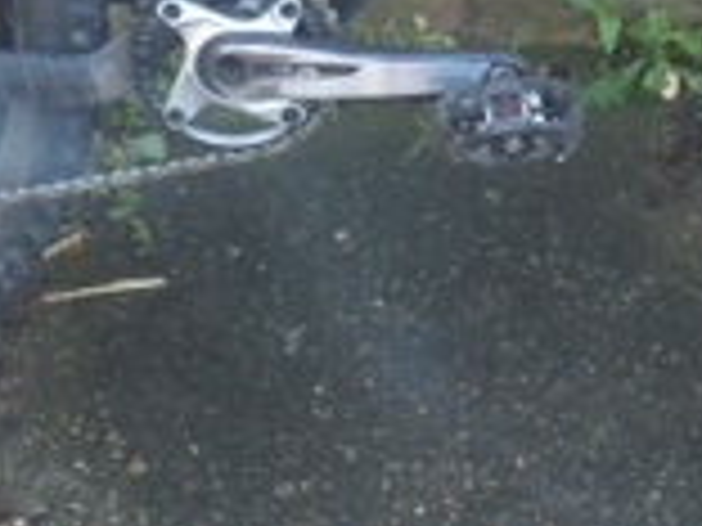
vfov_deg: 11.5
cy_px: -270
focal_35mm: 123
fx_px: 2494
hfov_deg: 16.0
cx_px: 342
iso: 40
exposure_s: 1/30
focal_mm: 4.12
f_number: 2.2
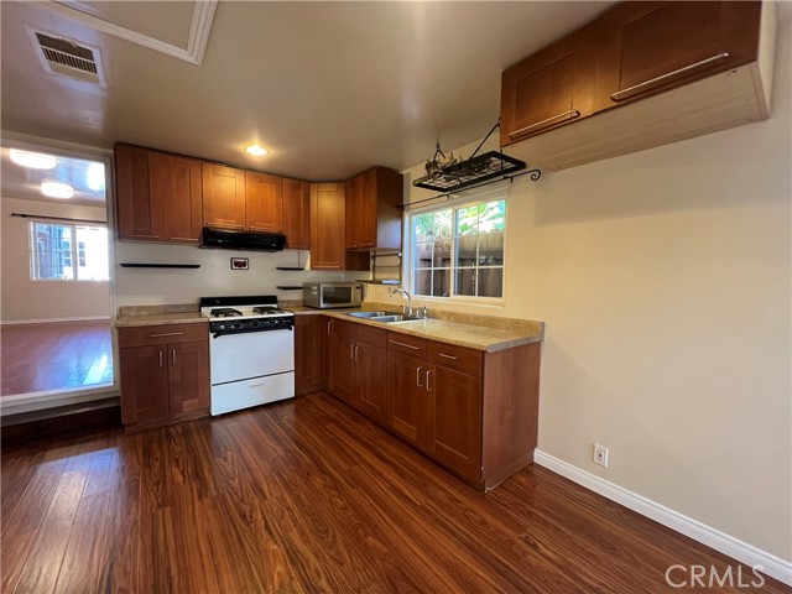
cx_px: 396
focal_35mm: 13
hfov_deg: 106.2
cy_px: 297
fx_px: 297
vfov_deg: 89.9
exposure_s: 1/60
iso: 250
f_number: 1.8
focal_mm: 1.57
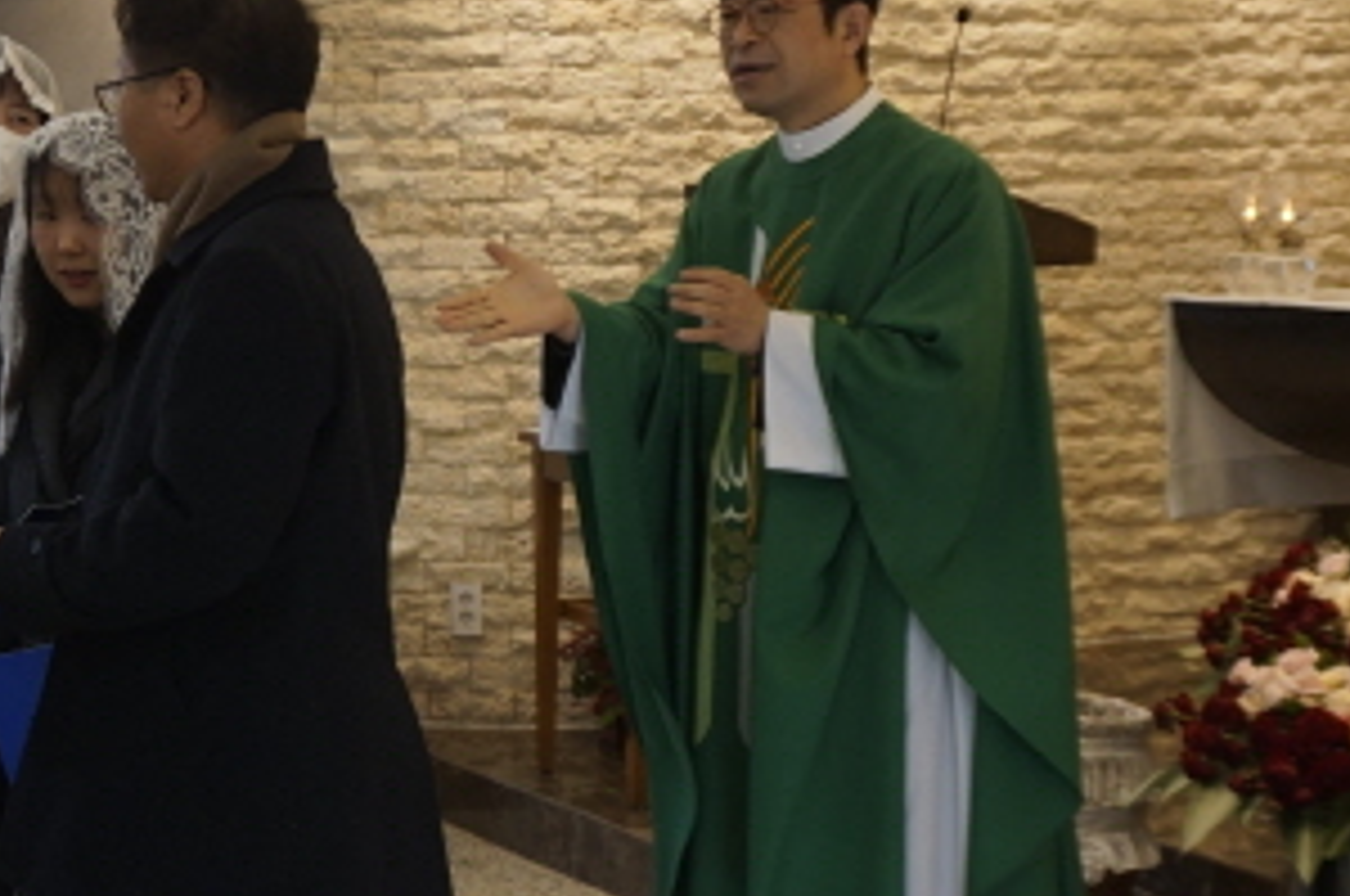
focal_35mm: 88
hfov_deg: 22.7
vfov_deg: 15.5
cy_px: 471
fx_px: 3295
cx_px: 171
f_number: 4
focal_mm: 22
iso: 640
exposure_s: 1/160
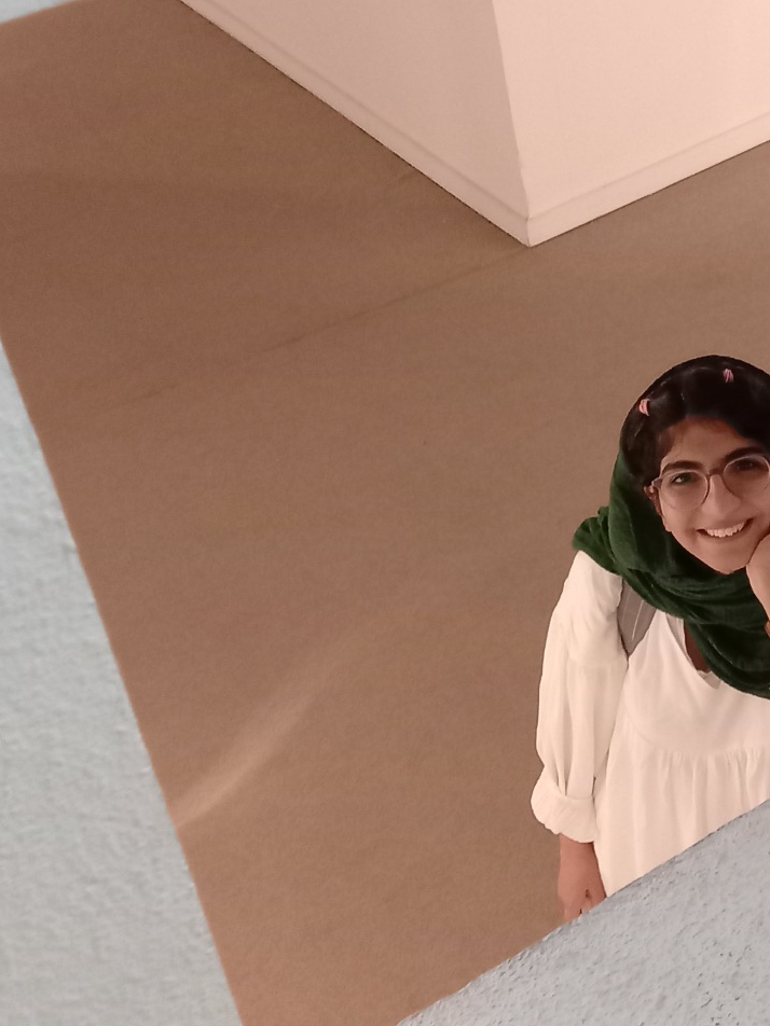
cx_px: 857
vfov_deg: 30.6
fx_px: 1869
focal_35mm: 63
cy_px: 386
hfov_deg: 22.0
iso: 400
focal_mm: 4.6
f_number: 2
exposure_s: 1/25
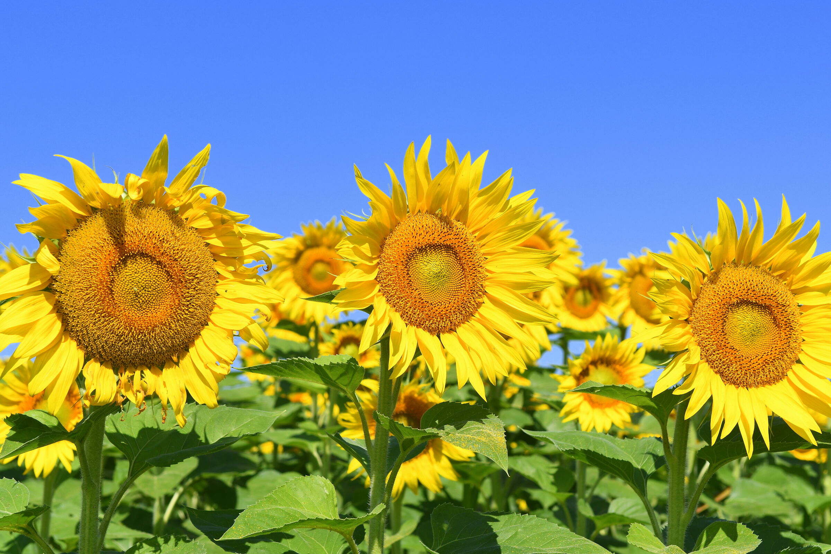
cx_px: 416
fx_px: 1558
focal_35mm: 68
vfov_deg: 20.2
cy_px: 277
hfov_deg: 29.9
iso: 100
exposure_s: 1/400
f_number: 7.1
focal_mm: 45
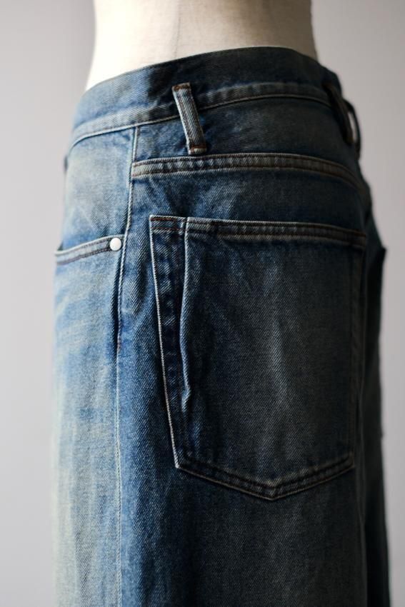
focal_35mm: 53
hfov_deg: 25.5
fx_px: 894
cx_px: 202
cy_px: 304
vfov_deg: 37.5
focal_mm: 35
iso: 800
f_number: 1.8
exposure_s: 1/50
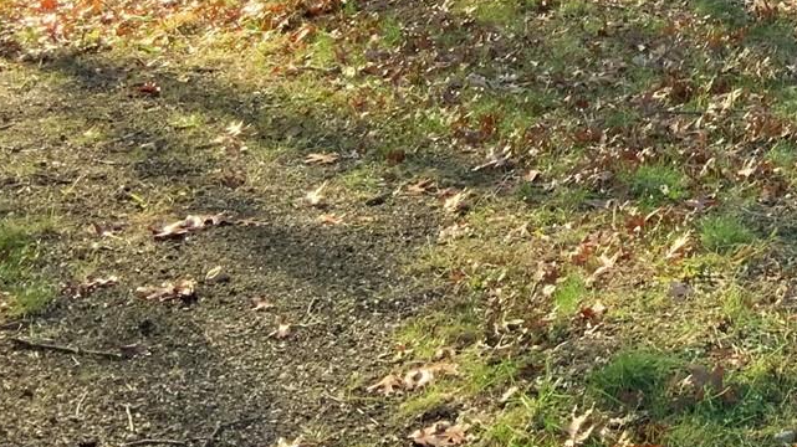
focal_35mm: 101
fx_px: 2134
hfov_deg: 20.1
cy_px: -430
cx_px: 903
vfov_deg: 11.0
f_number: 1.8
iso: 16
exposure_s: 1/260
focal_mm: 3
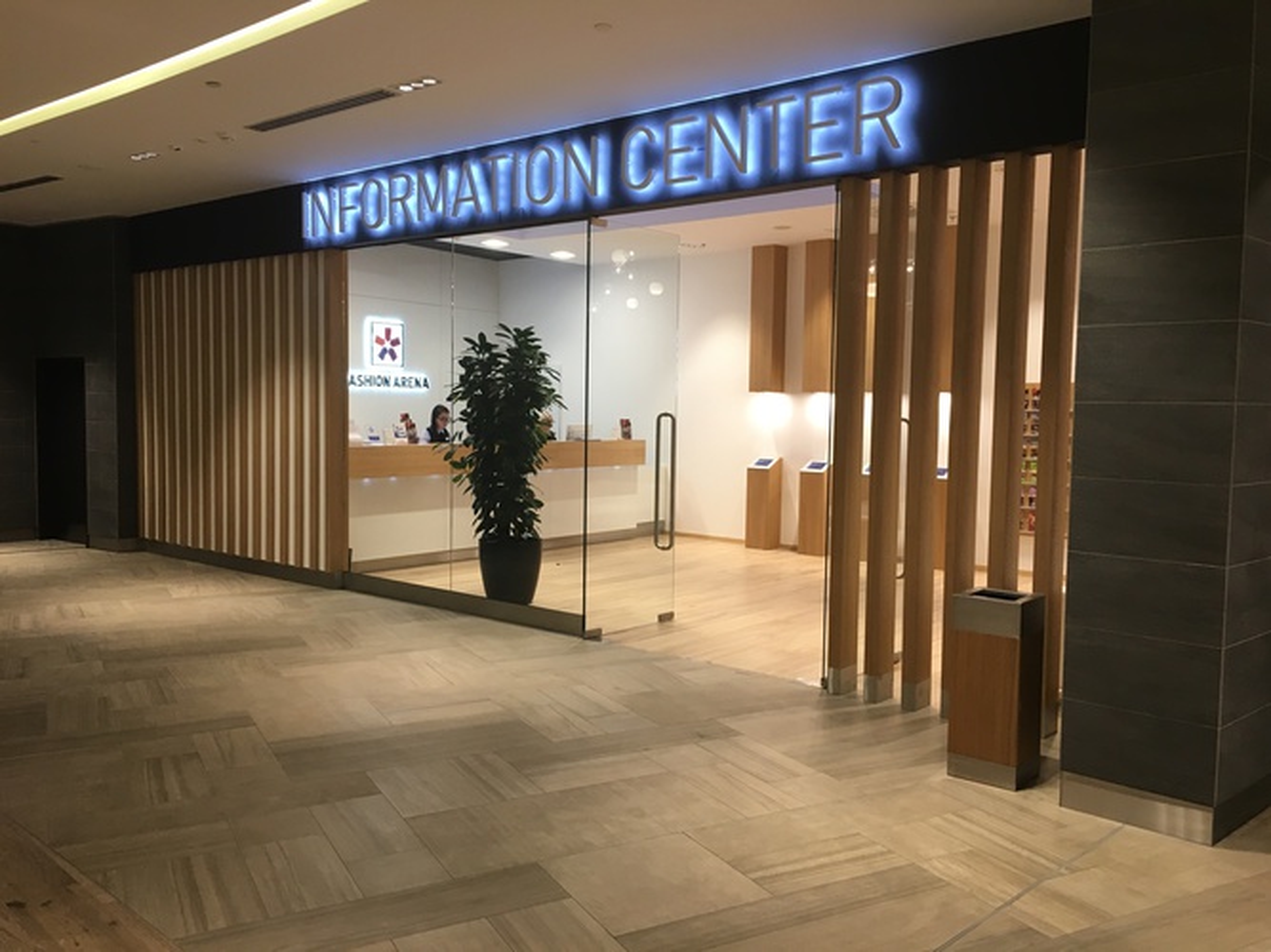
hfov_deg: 61.7
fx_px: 1065
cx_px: 636
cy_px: 476
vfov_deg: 48.2
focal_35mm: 29
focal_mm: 4.15
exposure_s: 1/33
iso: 40
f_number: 2.2
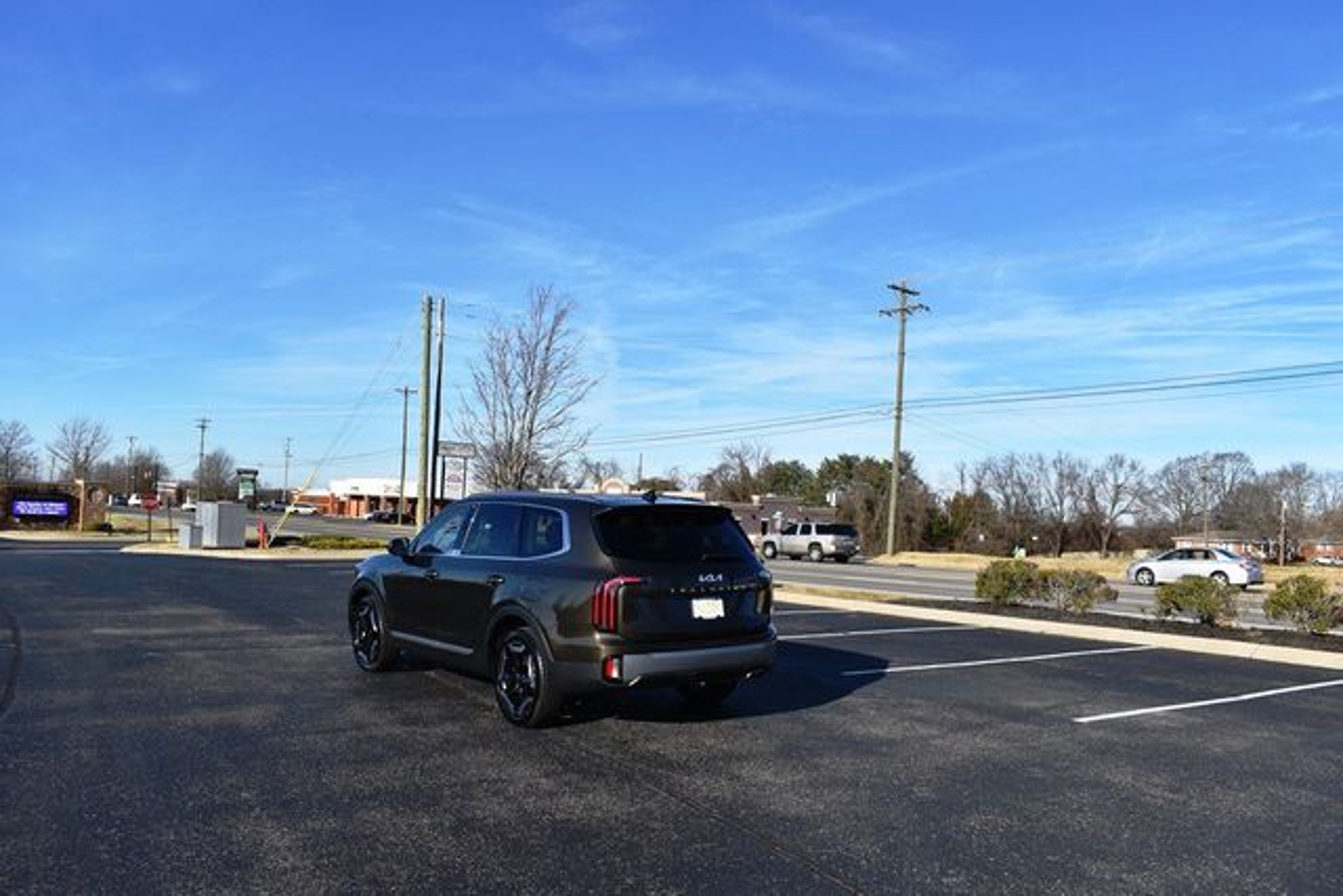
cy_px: 448
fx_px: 1007
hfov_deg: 67.4
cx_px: 672
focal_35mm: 27
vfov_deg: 48.0
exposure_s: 1/320
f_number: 9
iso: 100
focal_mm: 18
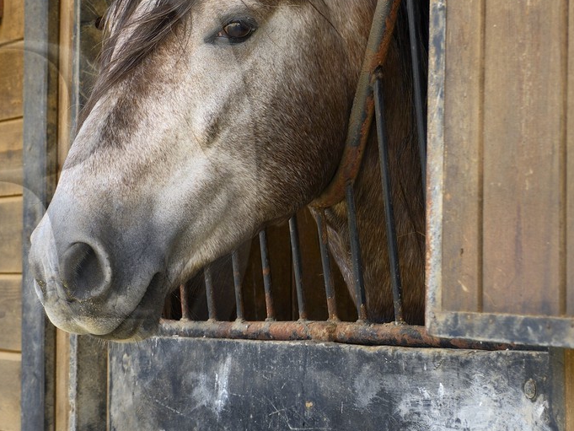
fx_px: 2173
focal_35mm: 131
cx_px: -92
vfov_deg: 11.3
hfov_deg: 14.6
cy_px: 181
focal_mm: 58
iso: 200
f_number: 5
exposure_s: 1/160
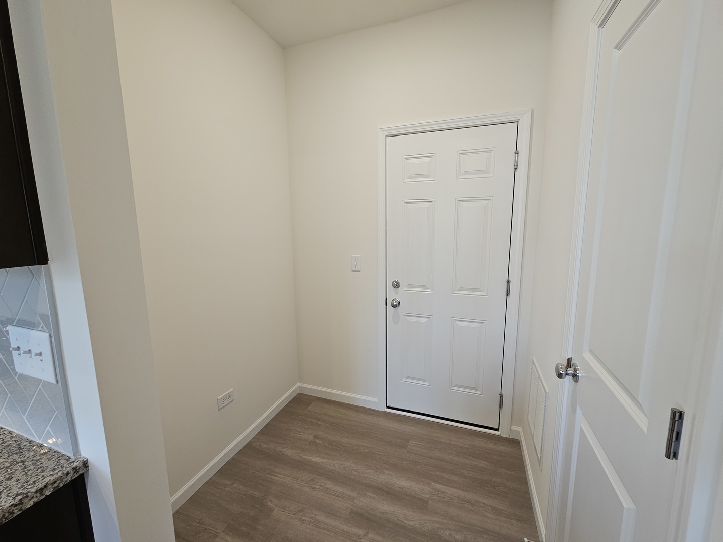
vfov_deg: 89.9
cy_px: 271
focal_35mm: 13
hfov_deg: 106.2
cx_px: 362
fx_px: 272
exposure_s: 1/60
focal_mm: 2.2
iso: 125
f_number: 2.2
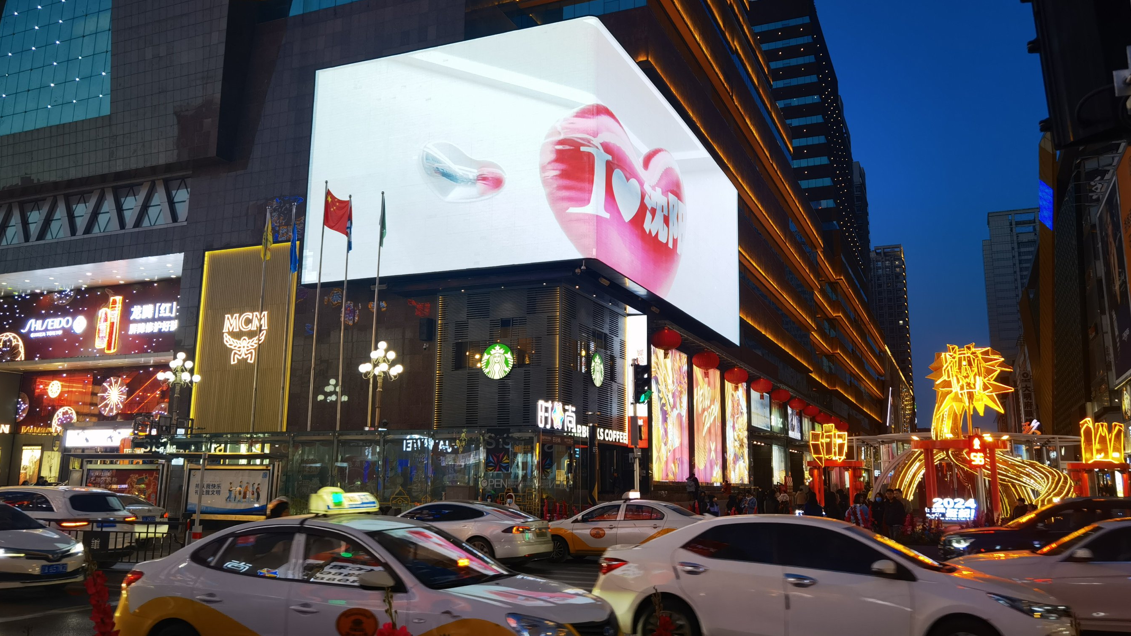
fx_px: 900
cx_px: 566
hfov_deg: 64.3
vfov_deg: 38.9
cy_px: 296
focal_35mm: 30
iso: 125
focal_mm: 6.67
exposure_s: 1/100
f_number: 1.9
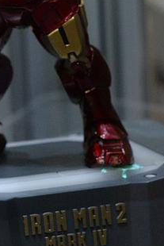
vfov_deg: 10.6
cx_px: 43
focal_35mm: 193
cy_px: -4
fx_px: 1317
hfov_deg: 7.1
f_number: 6.3
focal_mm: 50
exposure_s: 1/100
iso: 3200
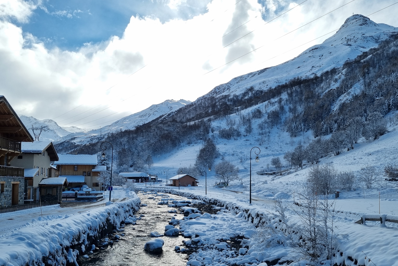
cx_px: 177
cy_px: 166
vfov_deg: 39.7
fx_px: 365
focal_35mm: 33
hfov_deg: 57.1
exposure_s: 1/4072
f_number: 1.8
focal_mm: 5.4
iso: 50
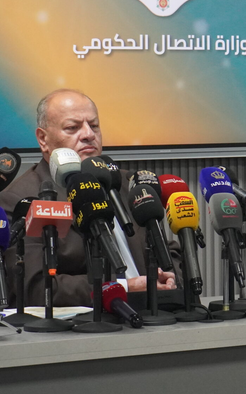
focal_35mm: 161
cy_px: 114
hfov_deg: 8.0
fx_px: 1727
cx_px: 360
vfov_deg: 13.0
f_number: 5.6
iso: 2500
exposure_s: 1/160
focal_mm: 46
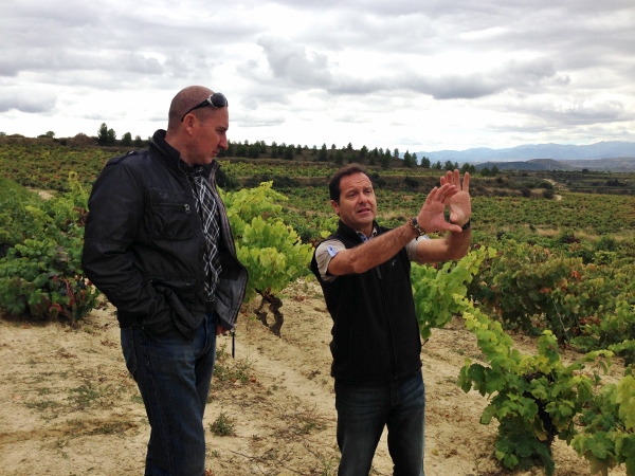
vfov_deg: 42.9
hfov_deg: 55.4
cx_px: 318
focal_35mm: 33
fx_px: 605
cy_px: 238
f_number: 2.4
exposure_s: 1/1178
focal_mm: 4.12
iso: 50
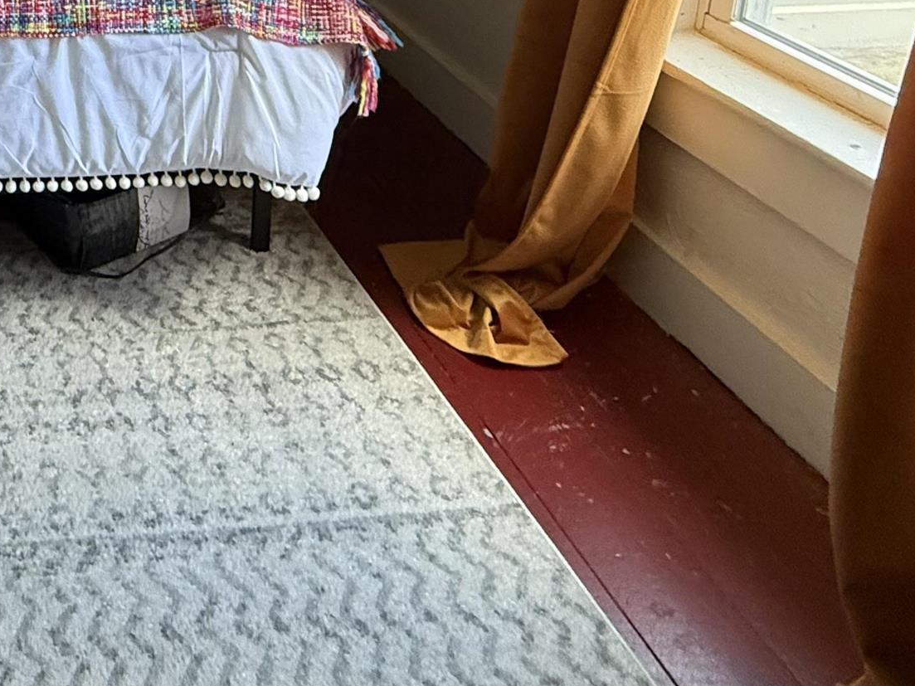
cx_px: -63
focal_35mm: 39
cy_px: -152
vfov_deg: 30.7
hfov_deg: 40.0
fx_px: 1031
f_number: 2.2
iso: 500
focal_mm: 2.22
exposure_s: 1/60
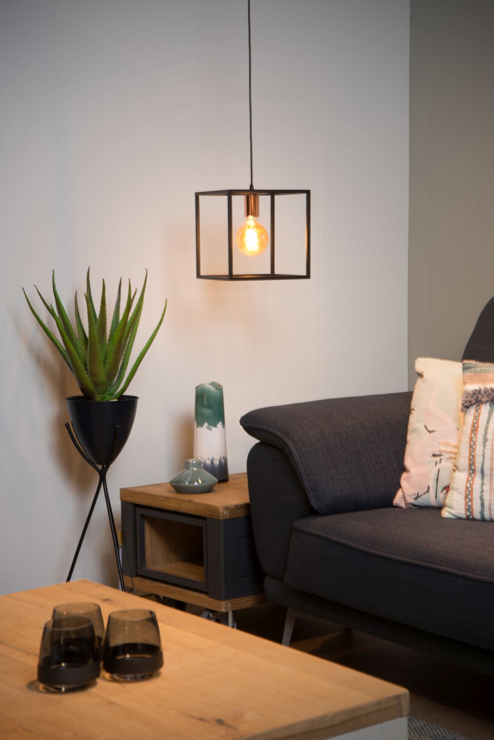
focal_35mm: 70
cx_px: 247
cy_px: 370
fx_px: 1440
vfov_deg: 28.8
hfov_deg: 19.5
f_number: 11
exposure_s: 1/3
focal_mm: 70
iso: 100
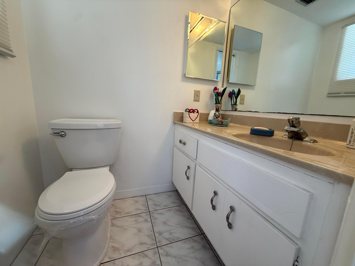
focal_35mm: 14
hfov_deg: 102.1
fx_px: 144
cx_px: 178
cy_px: 133
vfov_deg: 85.7
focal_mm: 2.22
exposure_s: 1/120
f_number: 2.2
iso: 160
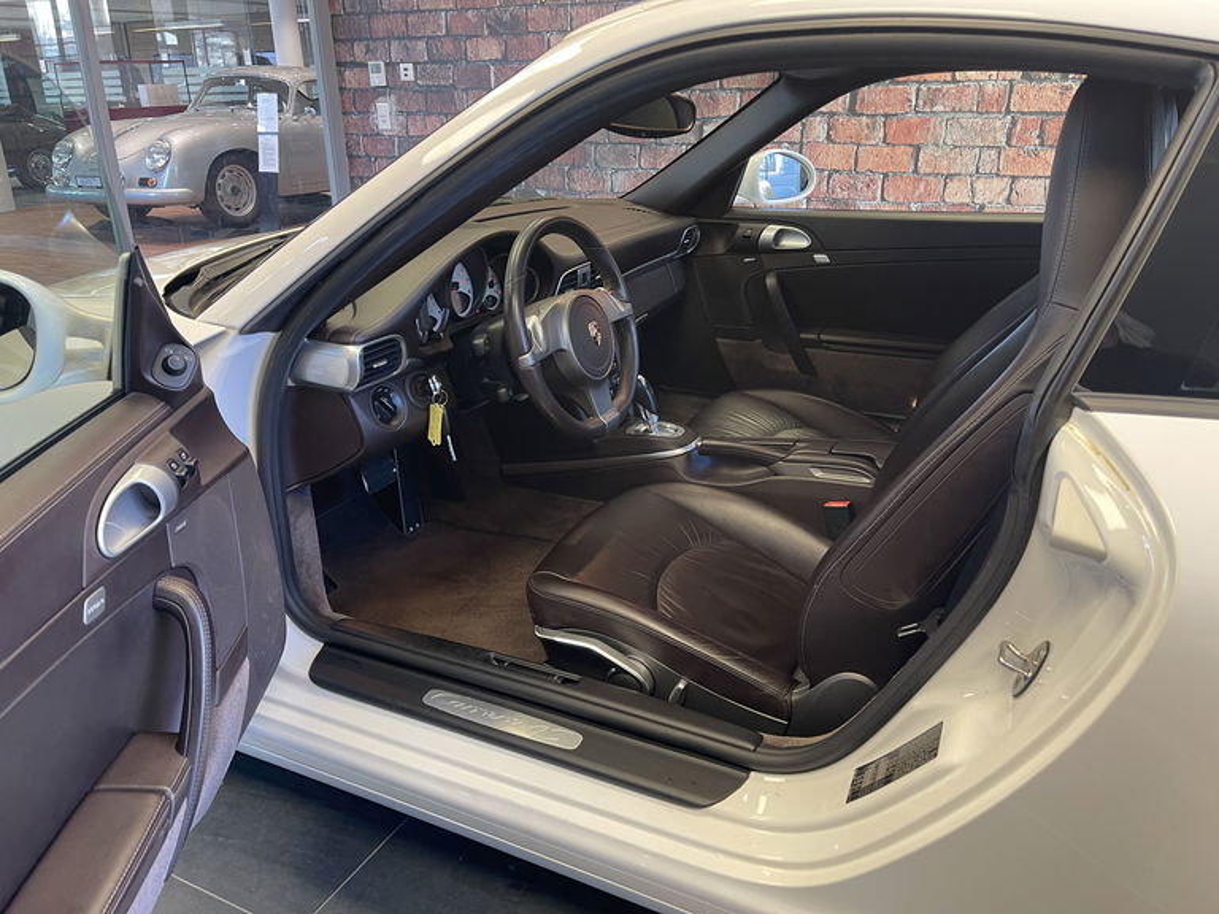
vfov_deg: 54.9
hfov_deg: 69.4
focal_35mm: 25
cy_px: 457
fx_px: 880
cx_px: 610
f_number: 1.6
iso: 125
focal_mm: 5.1
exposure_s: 1/50
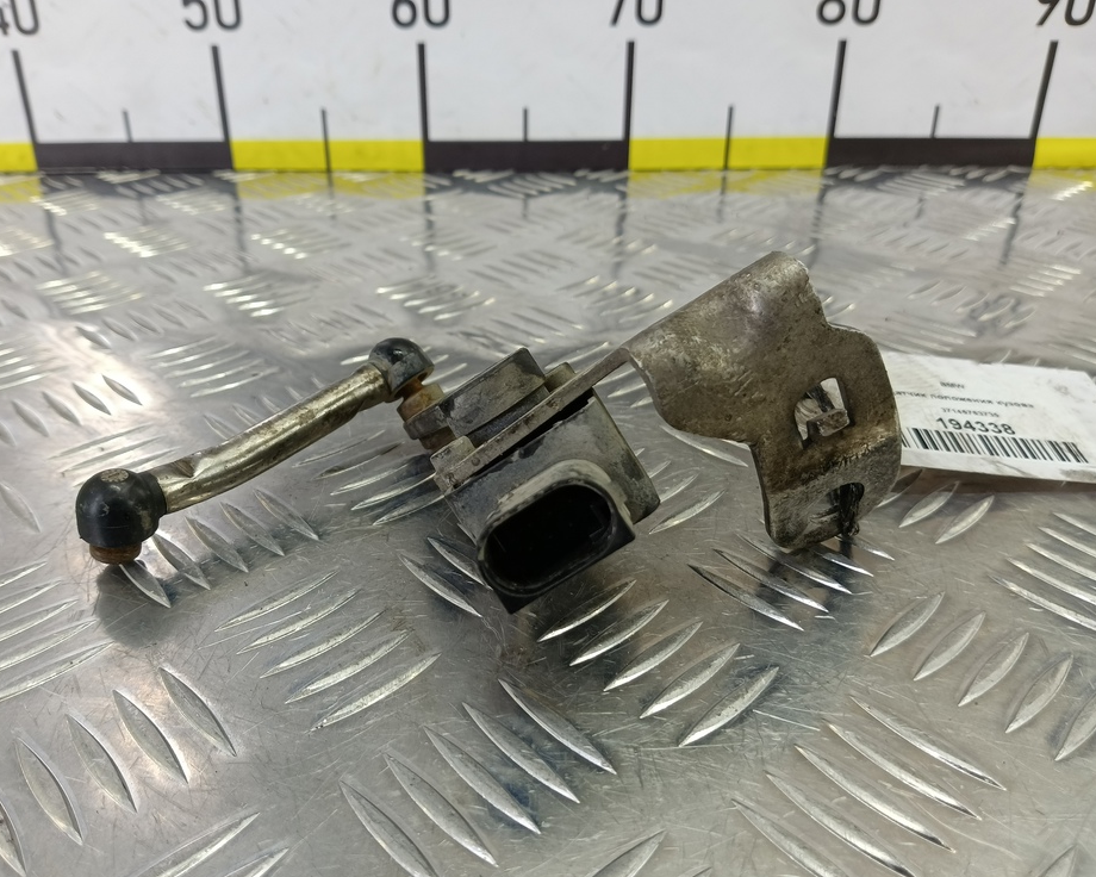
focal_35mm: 25
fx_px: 811
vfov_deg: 56.8
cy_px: 455
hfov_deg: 68.0
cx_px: 502
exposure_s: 1/50
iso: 121
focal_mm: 4.11
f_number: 1.6
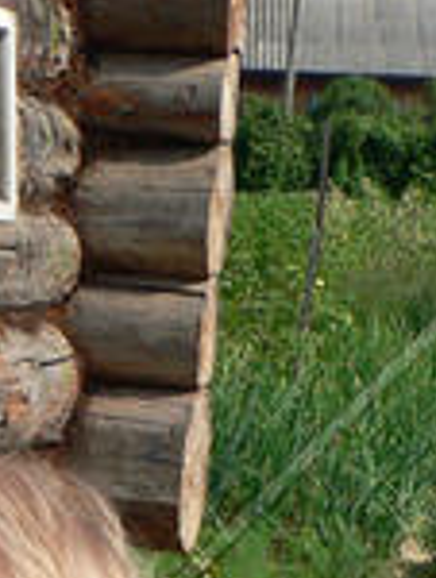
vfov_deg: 12.9
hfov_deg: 10.3
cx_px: -257
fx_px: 2328
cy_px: 1017
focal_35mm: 139
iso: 80
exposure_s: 1/500
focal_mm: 6
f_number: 4.6
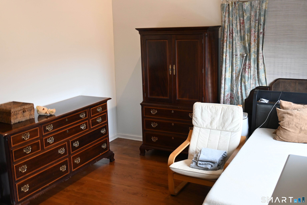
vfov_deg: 34.2
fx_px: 333
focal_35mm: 39
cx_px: 154
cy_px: 102
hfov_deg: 49.6
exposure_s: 1/40
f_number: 4.5
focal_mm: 26
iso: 720
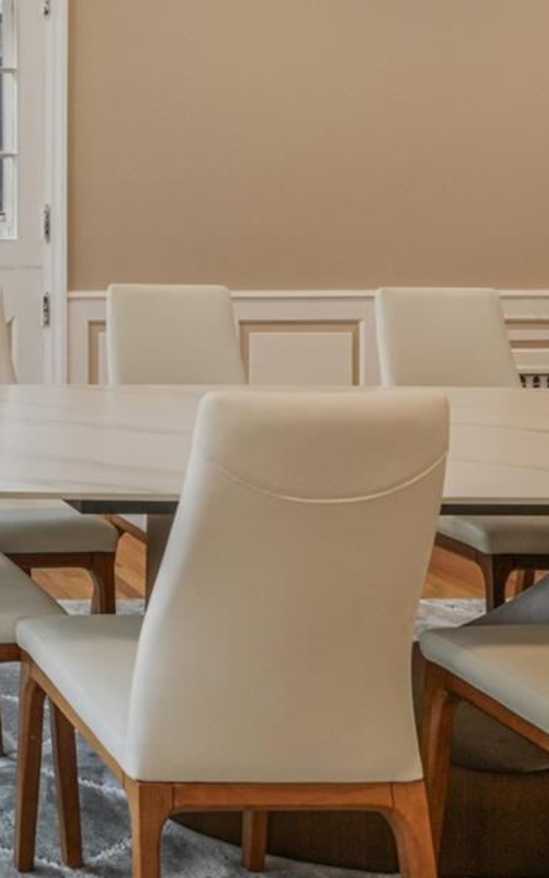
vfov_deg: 40.3
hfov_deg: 21.4
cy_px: 138
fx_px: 1125
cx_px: -347
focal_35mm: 47
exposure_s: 1/10
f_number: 14
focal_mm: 14
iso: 1600
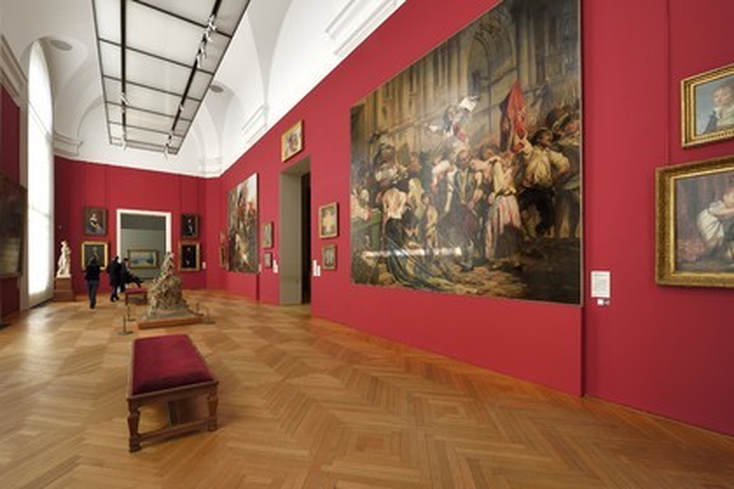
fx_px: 285
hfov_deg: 104.3
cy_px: 244
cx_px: 367
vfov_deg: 81.2
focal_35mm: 14
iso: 400
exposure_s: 1/50
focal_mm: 14
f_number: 9
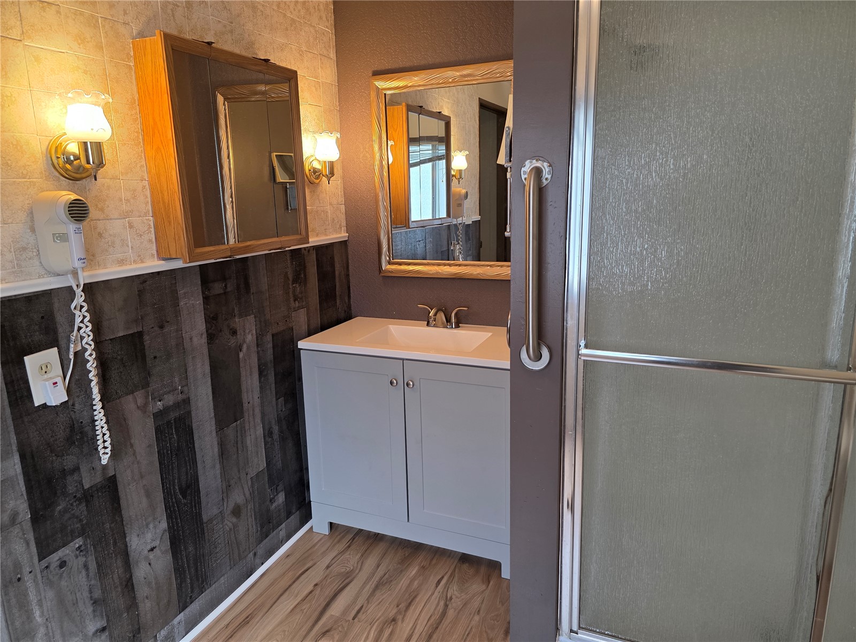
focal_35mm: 23
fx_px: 569
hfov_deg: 73.9
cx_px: 428
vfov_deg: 58.9
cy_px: 321
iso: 160
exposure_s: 1/120
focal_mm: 6.3
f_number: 1.7
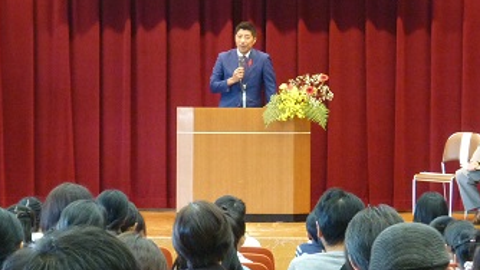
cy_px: 123
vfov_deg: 7.1
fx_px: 2164
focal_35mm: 170
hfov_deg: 12.7
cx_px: 251
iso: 400
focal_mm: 13.3
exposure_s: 1/8
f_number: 4.2
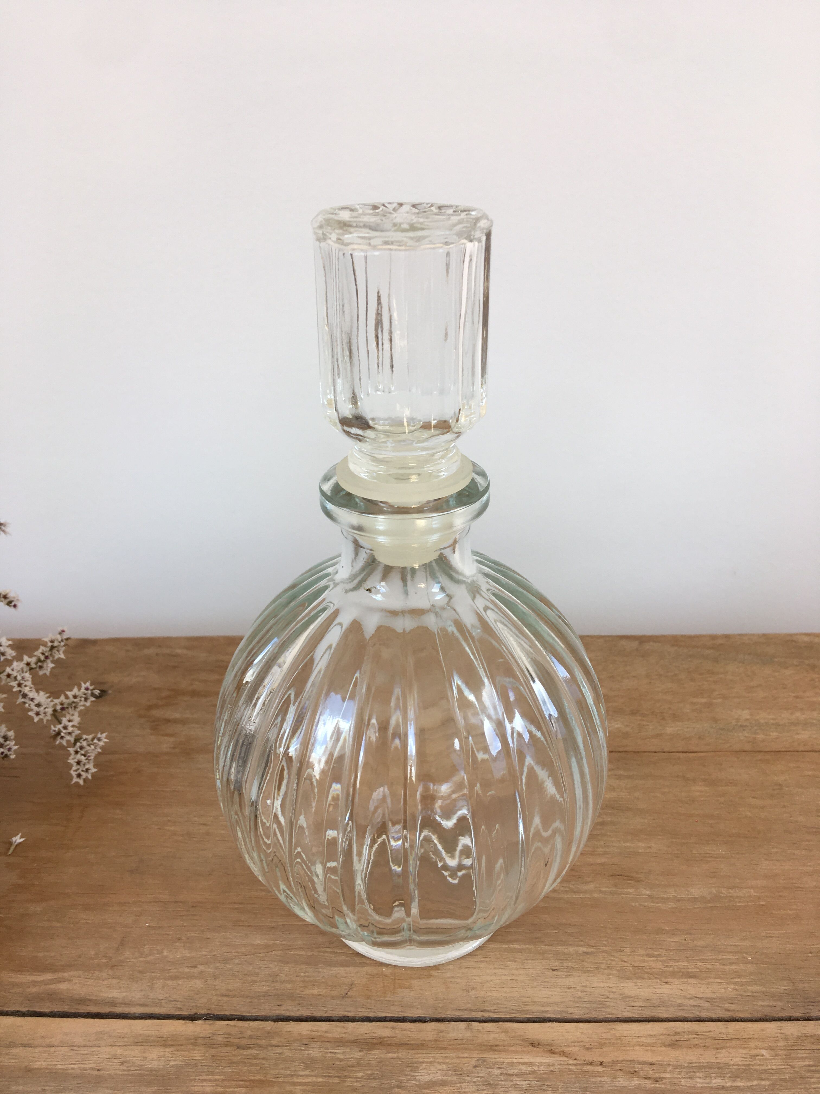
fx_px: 916
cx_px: 410
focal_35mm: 29
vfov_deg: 61.7
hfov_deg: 48.2
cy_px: 547
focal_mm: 4.15
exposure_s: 1/50
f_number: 2.2
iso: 25
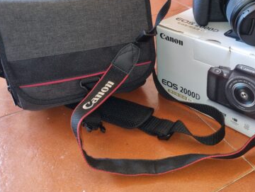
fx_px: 273
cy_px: 71
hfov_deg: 49.4
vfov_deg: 38.5
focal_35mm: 37
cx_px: 166
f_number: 1.8
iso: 320
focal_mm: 5.4
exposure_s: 1/50
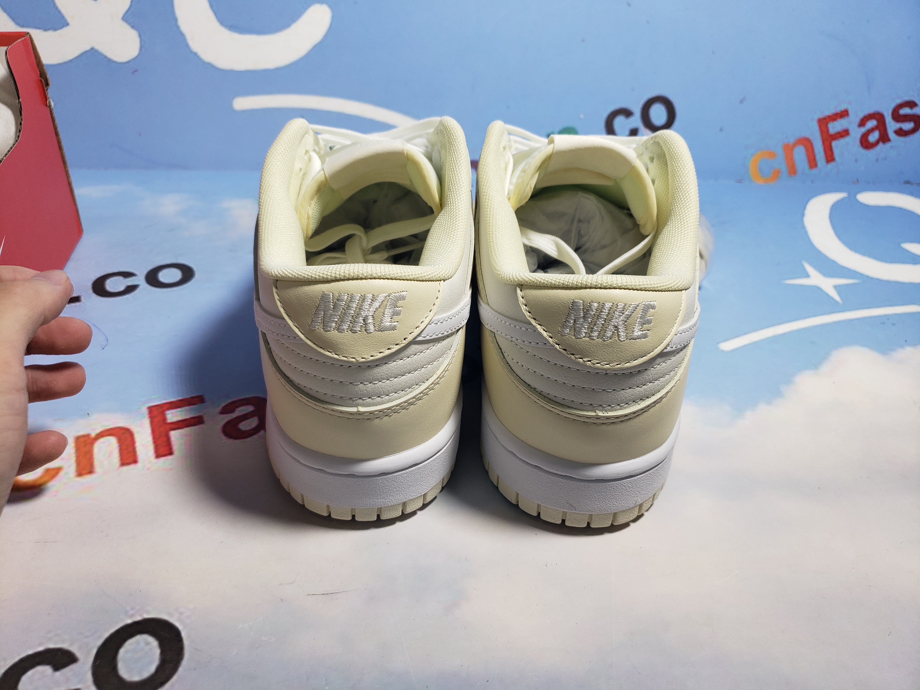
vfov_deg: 53.1
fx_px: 691
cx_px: 460
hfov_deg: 67.3
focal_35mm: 26
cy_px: 345
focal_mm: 4.3
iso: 50
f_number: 1.5
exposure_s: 1/404
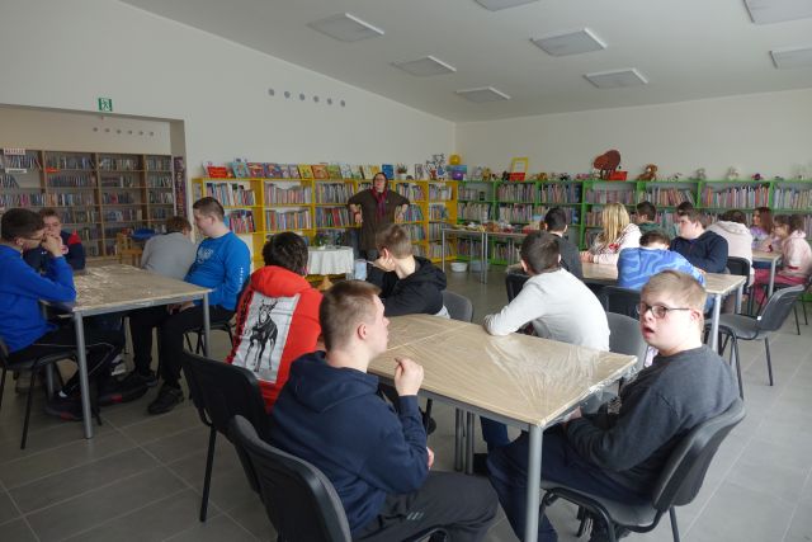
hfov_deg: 73.7
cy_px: 271
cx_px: 406
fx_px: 541
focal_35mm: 24
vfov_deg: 53.2
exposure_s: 1/80
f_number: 2.8
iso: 125
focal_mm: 8.8
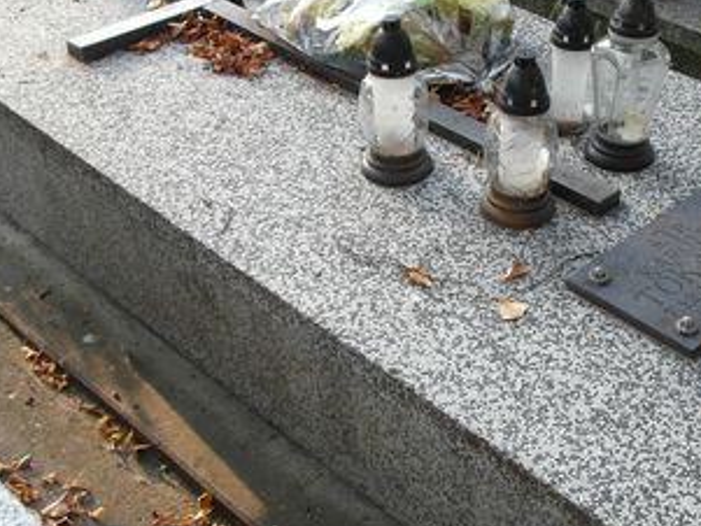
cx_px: 512
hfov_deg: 36.7
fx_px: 1033
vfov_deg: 28.6
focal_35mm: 51
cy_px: 265
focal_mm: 5.2
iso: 80
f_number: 3.4
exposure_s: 1/90
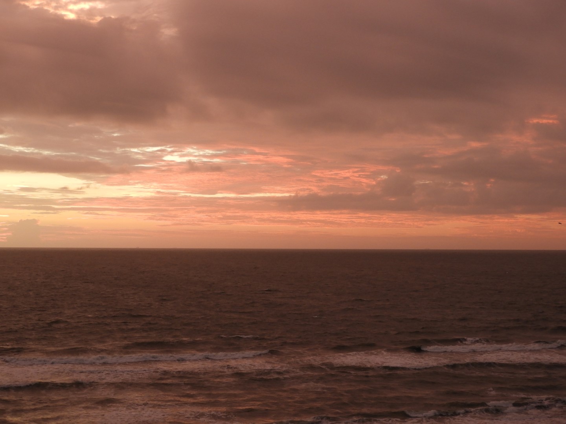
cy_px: 212
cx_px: 283
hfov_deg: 29.8
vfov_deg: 22.6
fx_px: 1063
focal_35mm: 65
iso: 220
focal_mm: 11.6
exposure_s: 1/30
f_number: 4.2
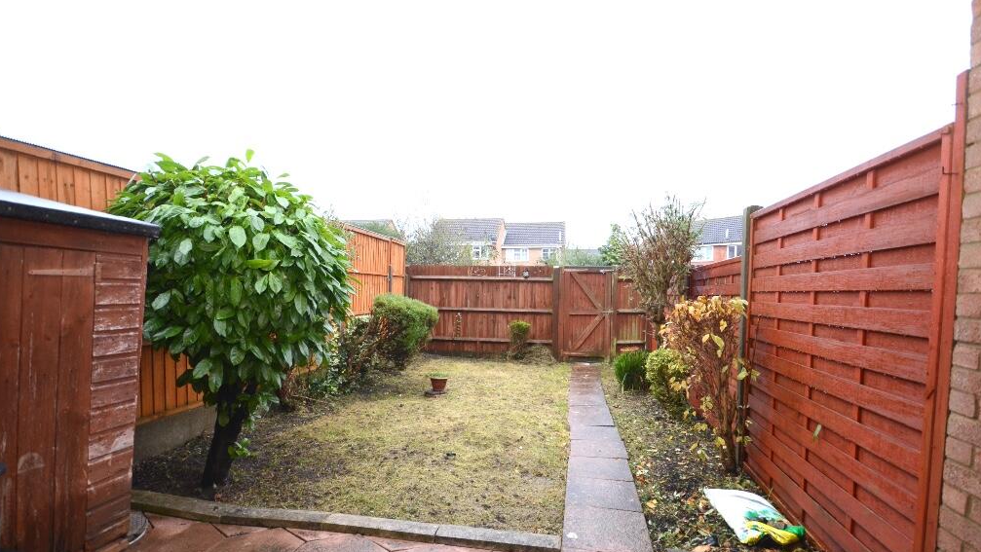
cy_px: 310
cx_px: 485
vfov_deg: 62.2
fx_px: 456
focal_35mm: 18
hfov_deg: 94.2
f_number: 5.6
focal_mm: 11
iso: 560
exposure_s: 1/60
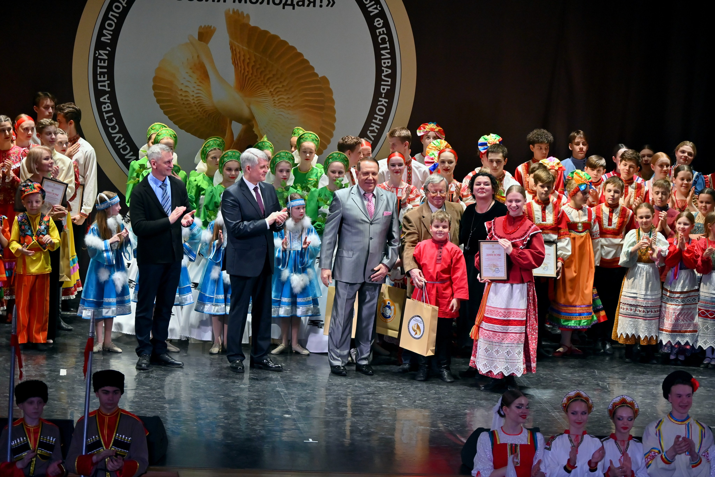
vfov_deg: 9.5
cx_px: 358
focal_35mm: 144
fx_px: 2859
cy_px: 238
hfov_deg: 14.3
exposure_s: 1/180
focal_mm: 96
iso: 800
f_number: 5.6
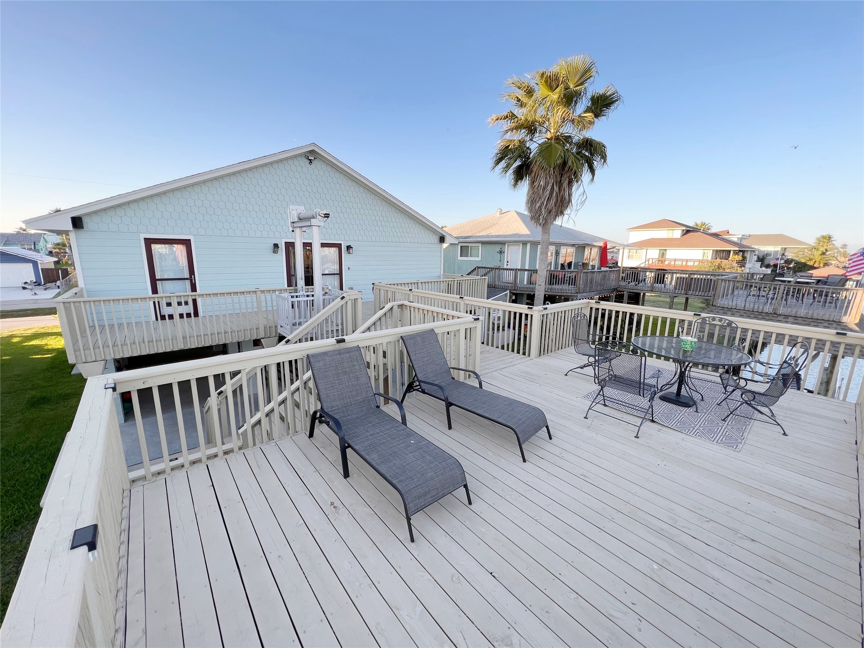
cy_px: 324
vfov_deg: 89.9
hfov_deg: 106.2
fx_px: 324
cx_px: 432
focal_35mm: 13
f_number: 1.8
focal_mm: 1.57
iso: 32
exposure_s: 1/268
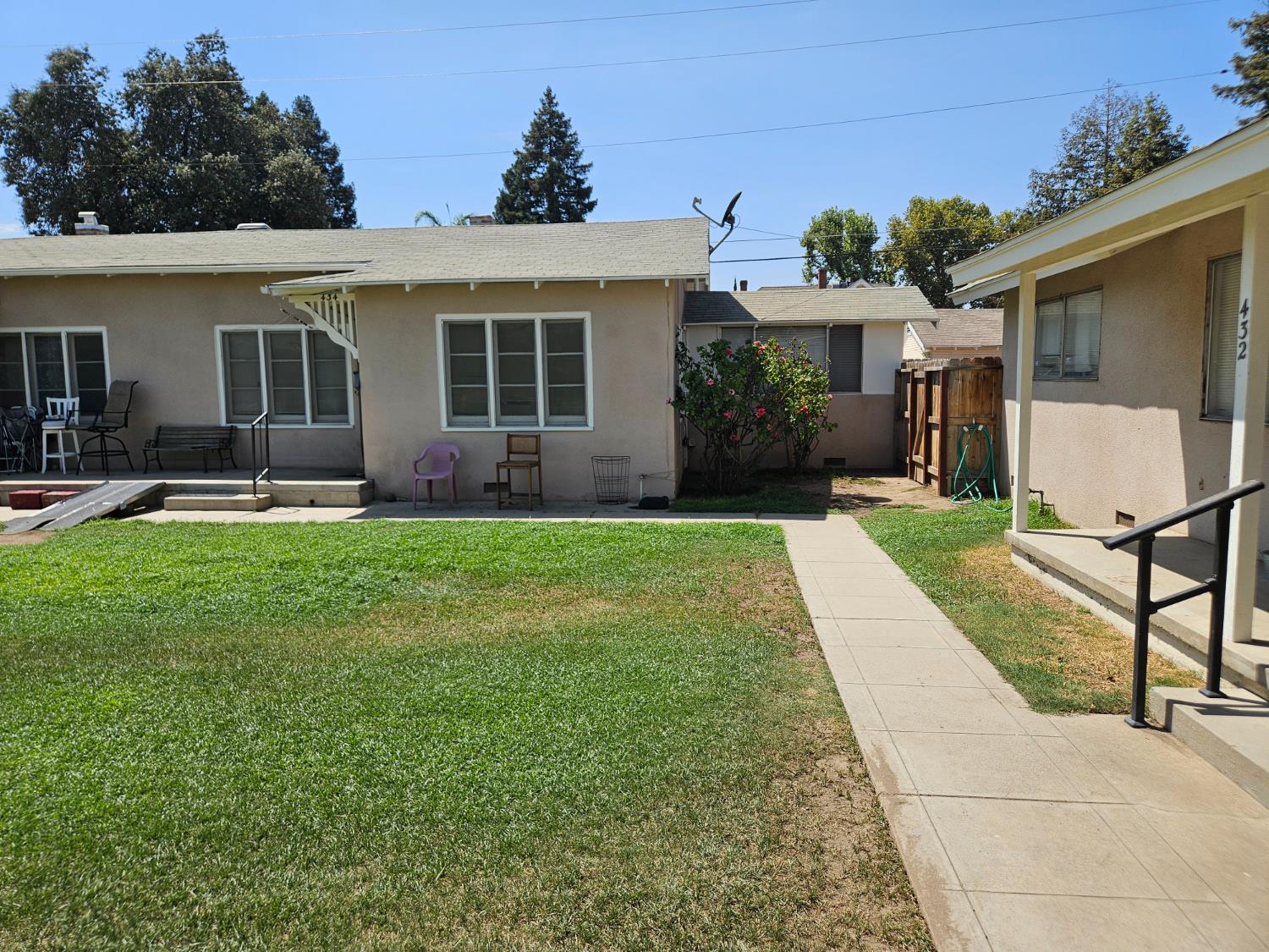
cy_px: 476
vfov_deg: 58.9
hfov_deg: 73.9
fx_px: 843
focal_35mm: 23
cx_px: 634
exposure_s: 1/2283
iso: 25
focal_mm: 5.4
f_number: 1.8
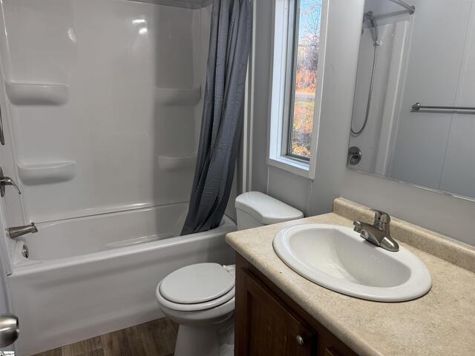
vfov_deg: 56.8
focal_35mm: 24
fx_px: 329
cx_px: 238
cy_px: 178
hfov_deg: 71.6
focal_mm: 6.76
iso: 125
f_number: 1.78
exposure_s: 1/120
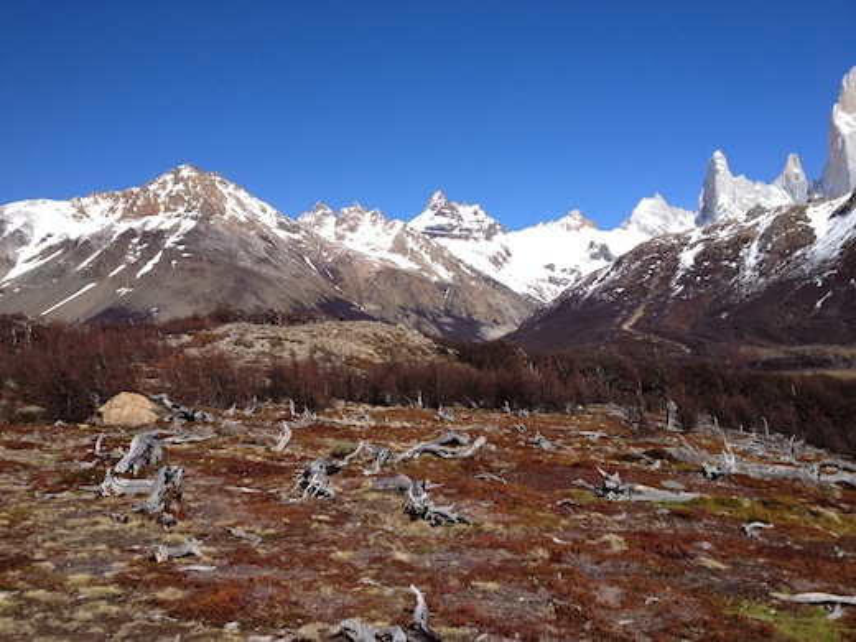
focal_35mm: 35
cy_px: 321
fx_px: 865
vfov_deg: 40.7
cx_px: 428
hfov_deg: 52.6
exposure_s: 1/2404
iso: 50
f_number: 2.4
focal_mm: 4.28
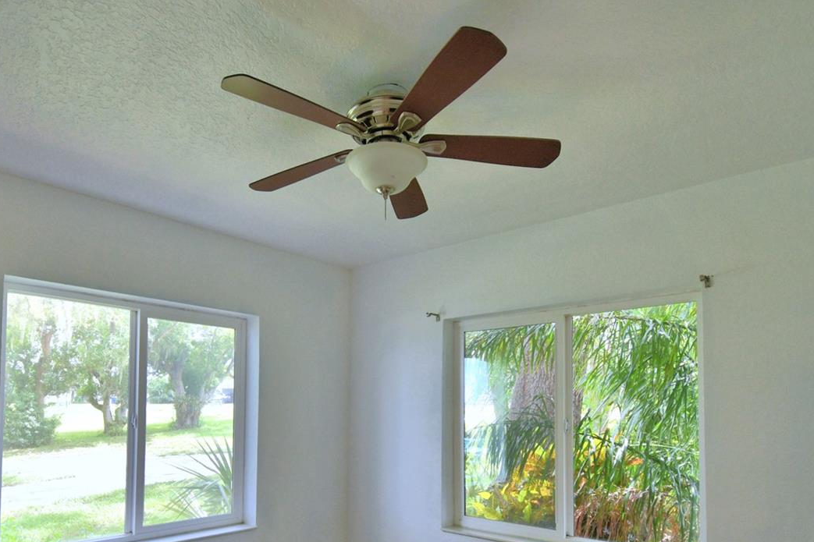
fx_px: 520
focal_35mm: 23
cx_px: 353
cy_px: 390
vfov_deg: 53.2
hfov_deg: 75.7
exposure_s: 1/125
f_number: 4.5
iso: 200
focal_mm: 10
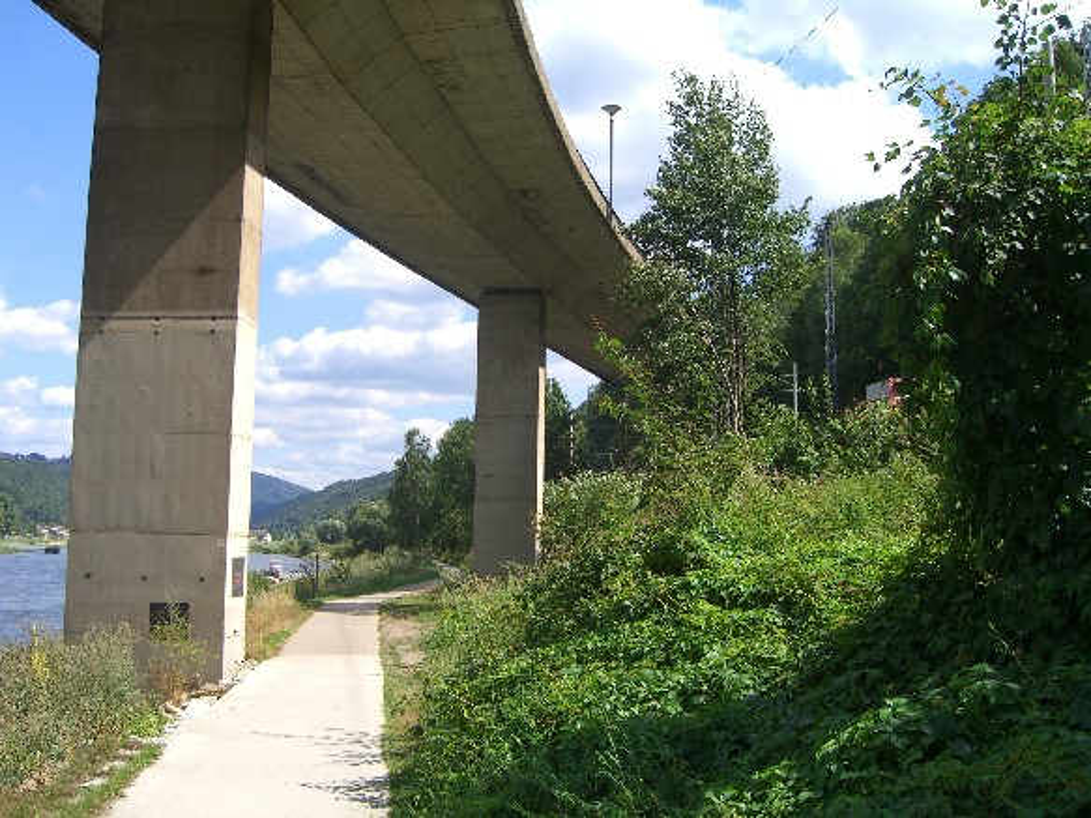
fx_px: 1197
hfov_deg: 49.0
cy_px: 409
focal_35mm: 38
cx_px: 546
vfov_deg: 37.7
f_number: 2.8
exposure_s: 1/1000
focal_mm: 7.9
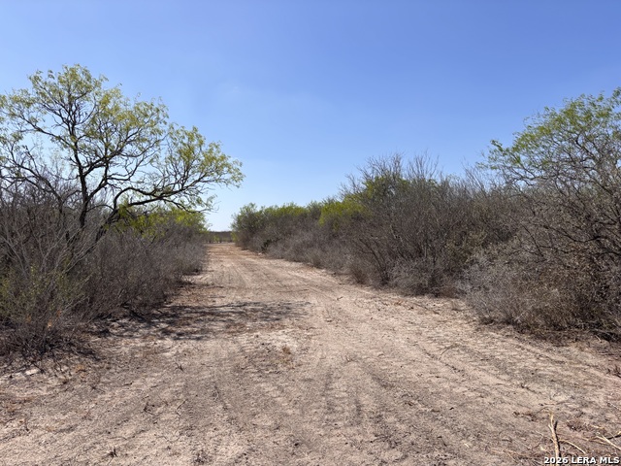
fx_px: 466
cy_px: 233
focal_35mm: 26
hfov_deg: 67.3
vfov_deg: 53.1
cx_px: 310
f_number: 1.6
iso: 50
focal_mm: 5.96
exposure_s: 1/4630
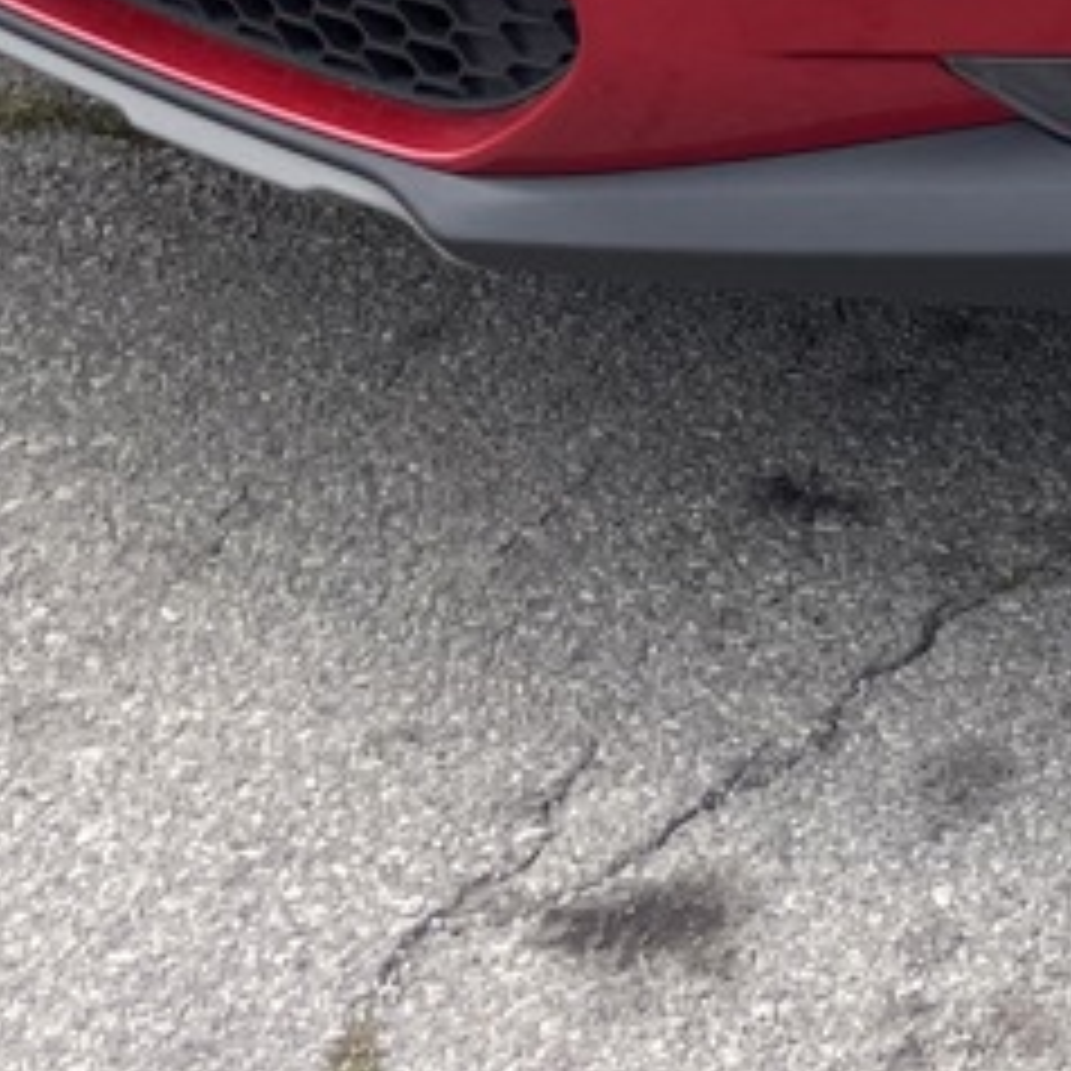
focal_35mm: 139
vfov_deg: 11.4
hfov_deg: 11.6
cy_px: -1026
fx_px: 4866
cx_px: 1935
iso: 32
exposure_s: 1/1916
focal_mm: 4.2
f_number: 1.6
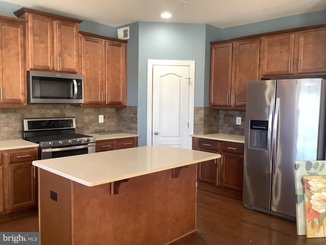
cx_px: 163
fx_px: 292
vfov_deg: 45.4
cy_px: 122
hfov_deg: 58.4
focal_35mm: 31
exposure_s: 1/60
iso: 200
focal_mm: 3.3
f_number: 2.4
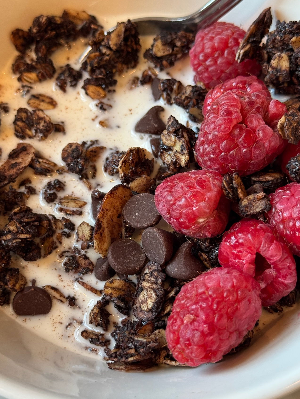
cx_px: 139
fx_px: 670
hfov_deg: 25.2
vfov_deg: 33.2
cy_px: 216
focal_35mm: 58
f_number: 1.78
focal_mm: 6.76
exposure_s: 1/60
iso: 100
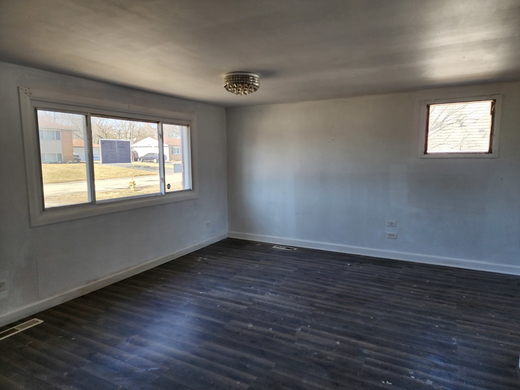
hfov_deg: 73.9
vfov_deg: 58.9
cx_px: 260
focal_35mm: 23
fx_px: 346
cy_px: 195
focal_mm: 6.4
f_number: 1.8
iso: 64
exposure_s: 1/180
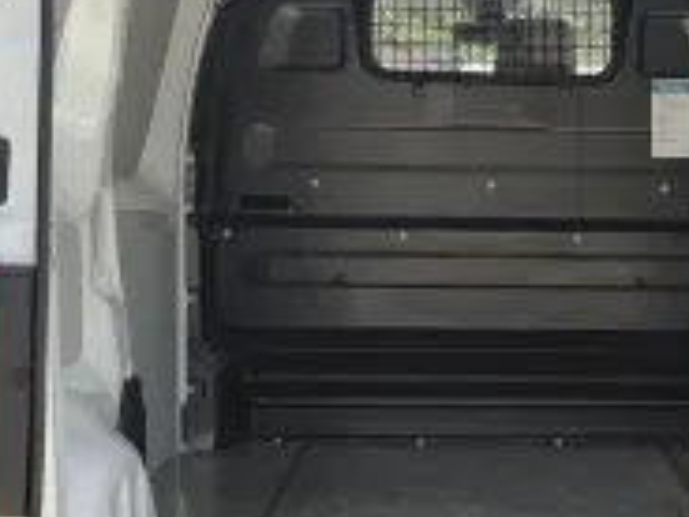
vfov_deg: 15.7
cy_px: 303
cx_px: 573
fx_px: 1871
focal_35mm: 94
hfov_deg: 20.6
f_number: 1.78
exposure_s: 1/1055
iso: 100
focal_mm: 6.76
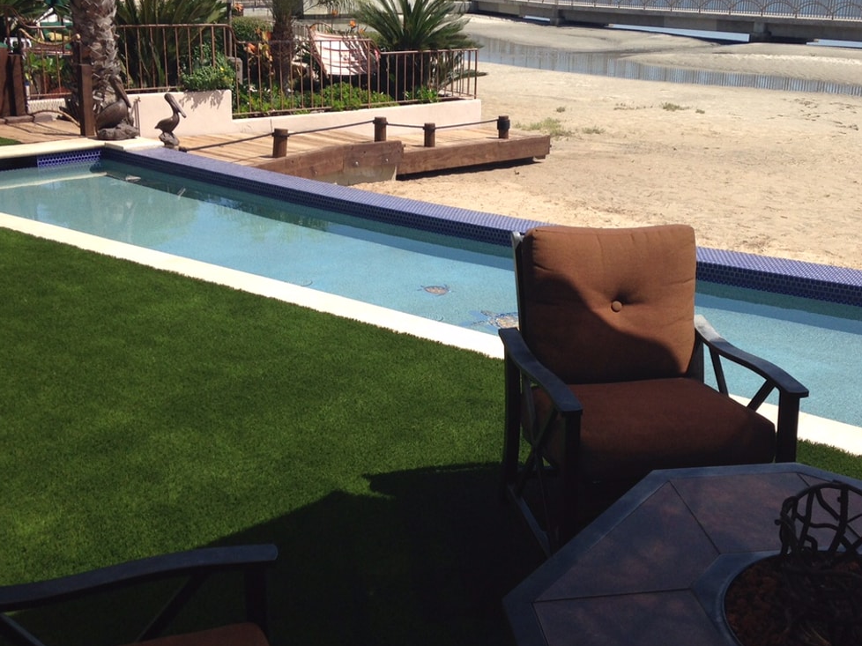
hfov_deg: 41.9
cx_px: 503
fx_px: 1120
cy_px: 281
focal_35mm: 45
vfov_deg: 32.1
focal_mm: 4.12
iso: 50
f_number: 2.4
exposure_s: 1/1391
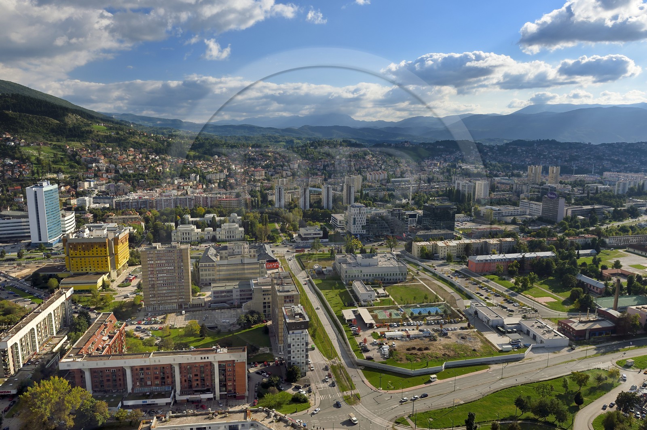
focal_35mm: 24
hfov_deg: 73.8
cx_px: 324
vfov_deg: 53.1
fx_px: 431
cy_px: 215
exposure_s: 1/320
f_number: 11
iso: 200
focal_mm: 24
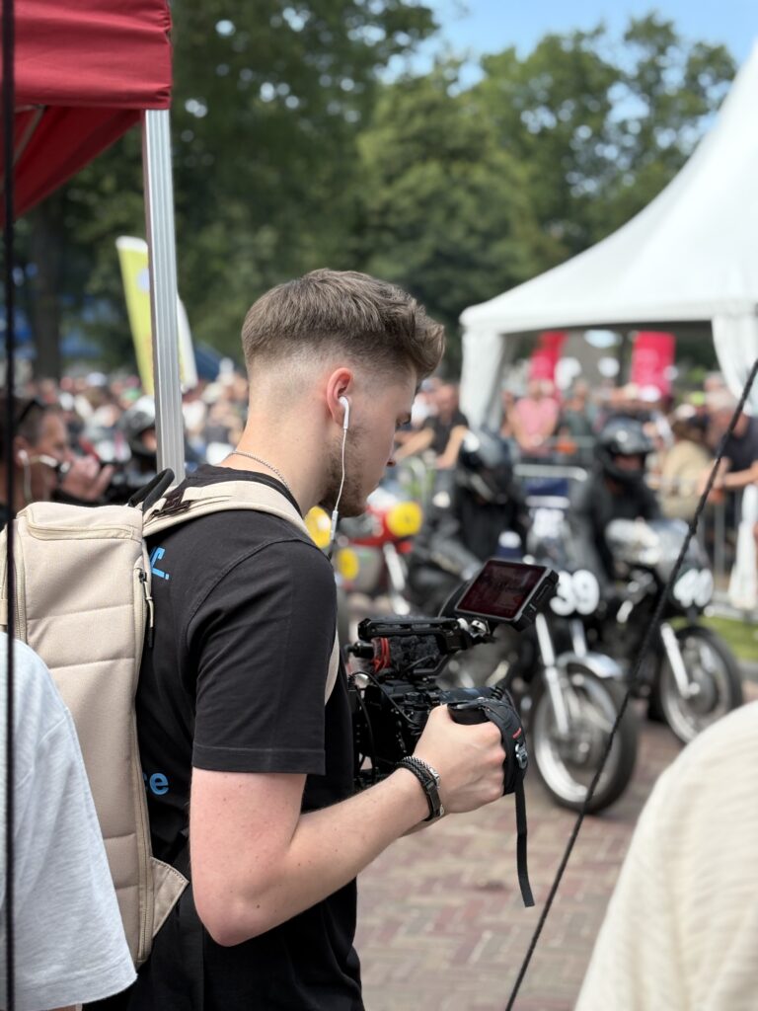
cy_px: 506
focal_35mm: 52
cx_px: 379
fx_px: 1518
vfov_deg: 36.8
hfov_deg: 28.0
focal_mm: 5.96
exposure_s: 1/896
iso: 40
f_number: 1.6
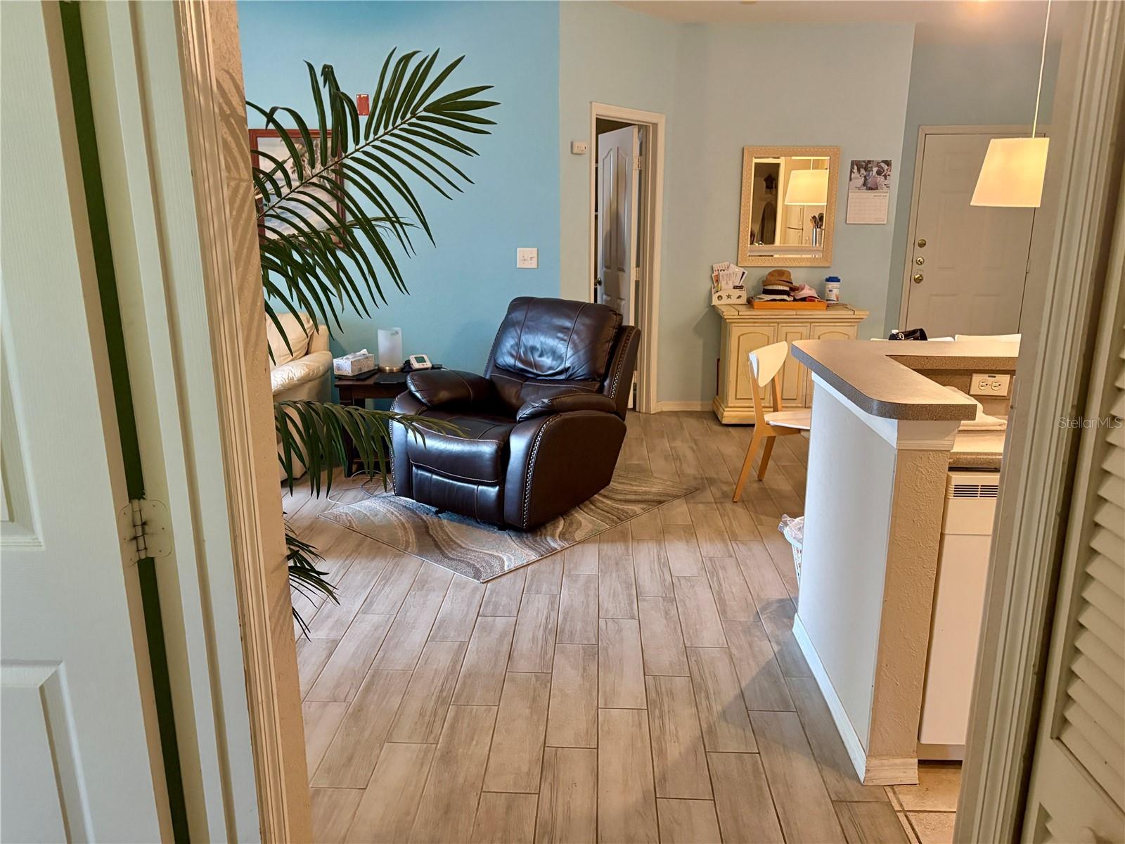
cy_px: 422
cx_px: 562
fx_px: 845
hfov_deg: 67.3
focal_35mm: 26
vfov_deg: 53.1
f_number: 1.6
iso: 400
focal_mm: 5.96
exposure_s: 1/60
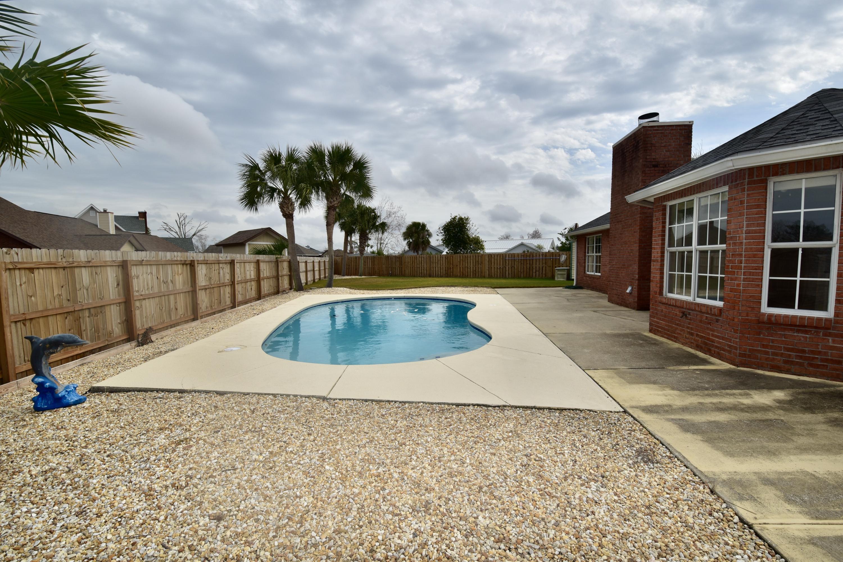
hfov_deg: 100.4
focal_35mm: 15
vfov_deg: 77.3
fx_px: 351
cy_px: 281
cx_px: 422
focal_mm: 10
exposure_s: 1/200
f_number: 11
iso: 100
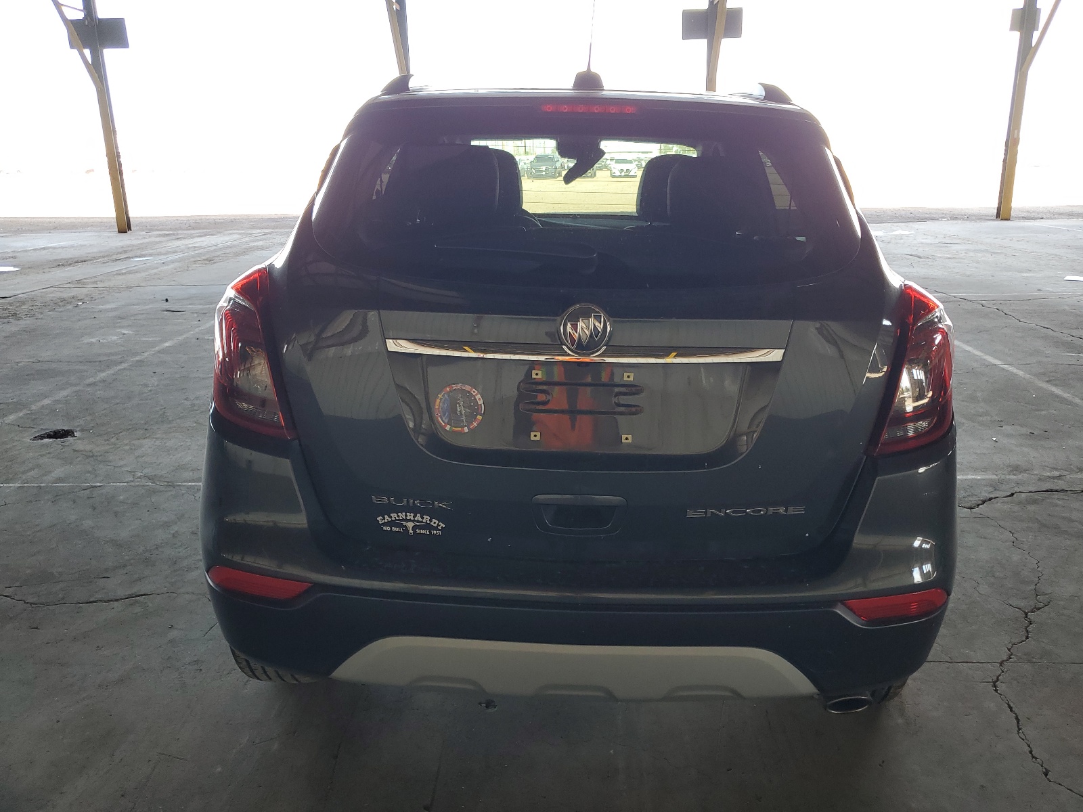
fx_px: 813
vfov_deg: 53.1
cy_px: 406
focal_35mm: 26
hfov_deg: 67.3
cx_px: 542
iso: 53
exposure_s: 1/120
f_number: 1.5
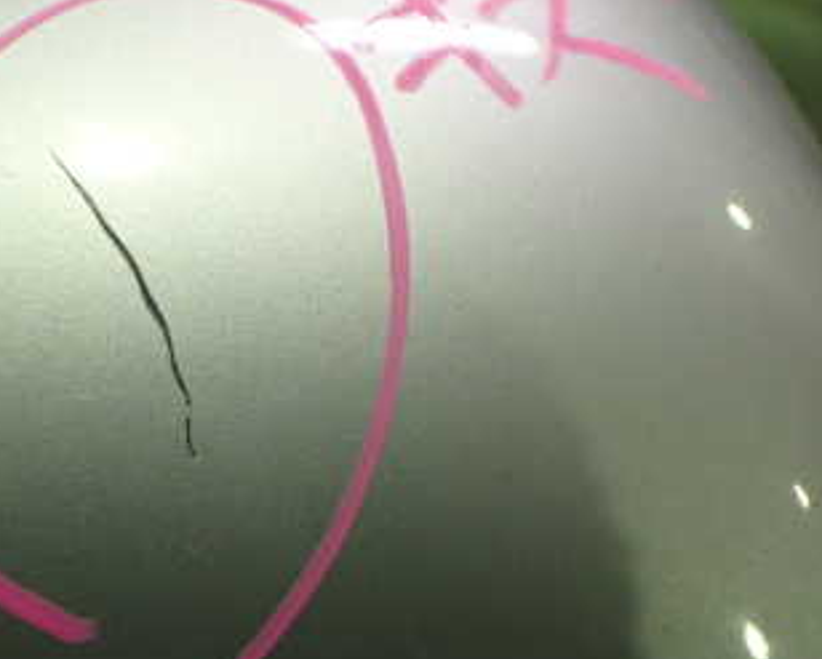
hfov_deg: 32.2
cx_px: 181
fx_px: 1388
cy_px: 360
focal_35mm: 57
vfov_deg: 26.7
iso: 800
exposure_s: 1/60
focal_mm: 5.4
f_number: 2.3
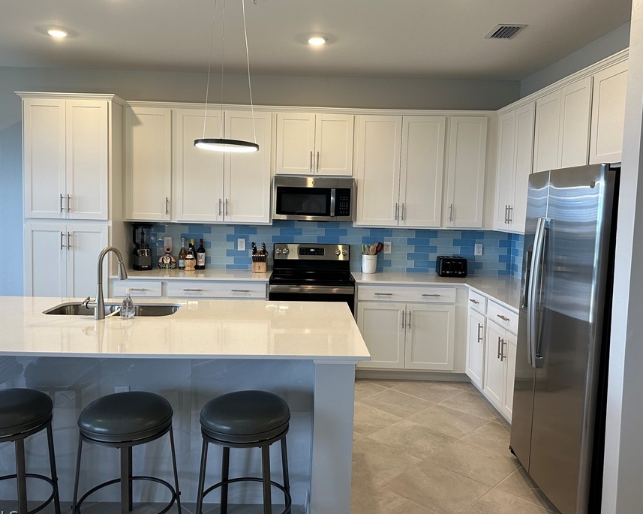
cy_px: 242
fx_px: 533
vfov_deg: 51.5
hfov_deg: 62.2
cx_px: 309
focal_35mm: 28
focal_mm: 6.86
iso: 160
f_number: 1.78
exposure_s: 1/120
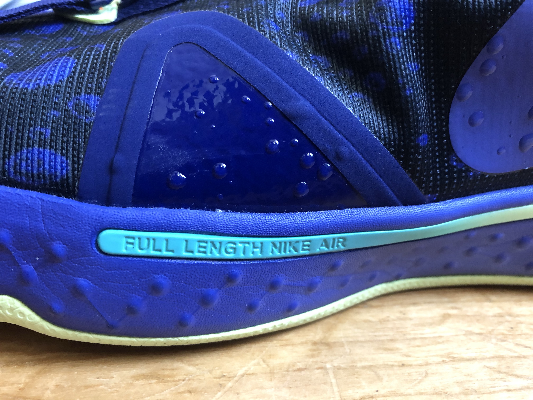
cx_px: 266
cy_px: 200
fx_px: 431
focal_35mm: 28
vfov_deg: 49.7
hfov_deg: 63.4
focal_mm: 4
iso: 100
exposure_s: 1/11
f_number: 1.8
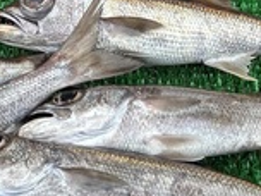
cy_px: -52
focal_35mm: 146
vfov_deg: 10.0
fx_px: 1101
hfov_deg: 13.5
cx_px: 74
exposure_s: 1/553
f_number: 1.6
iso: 50
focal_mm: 5.96
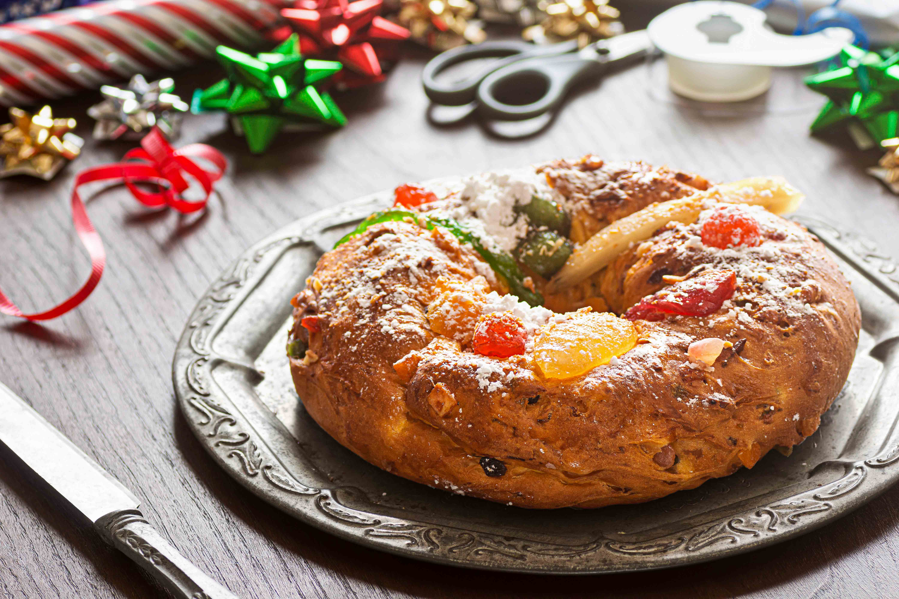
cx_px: 450
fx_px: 3371
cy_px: 300
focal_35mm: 135
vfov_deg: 10.2
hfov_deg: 15.2
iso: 100
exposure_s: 1/4
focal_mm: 90
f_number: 5.6
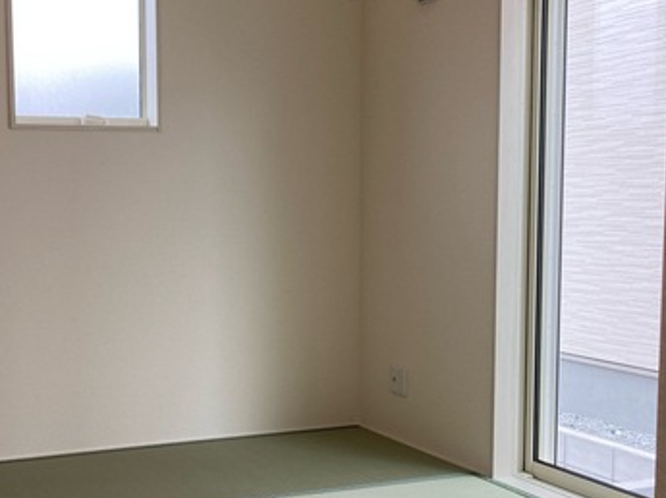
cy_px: 303
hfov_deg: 36.1
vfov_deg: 27.9
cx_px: 172
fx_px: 999
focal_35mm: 52
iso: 32
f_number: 1.8
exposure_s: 1/121
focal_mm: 3.99
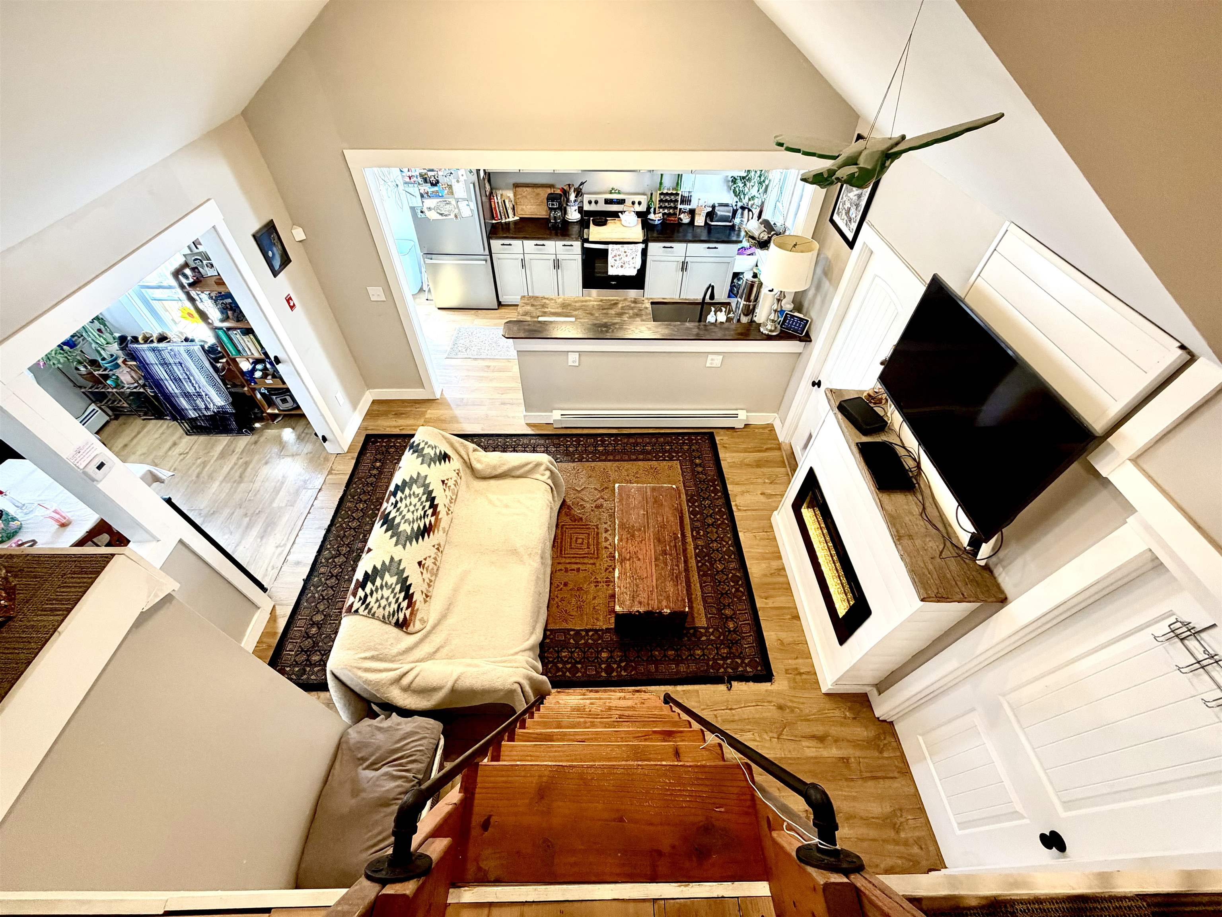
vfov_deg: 85.7
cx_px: 611
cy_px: 458
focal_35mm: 14
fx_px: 494
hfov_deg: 102.1
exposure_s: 1/60
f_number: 2.2
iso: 320
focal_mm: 2.22
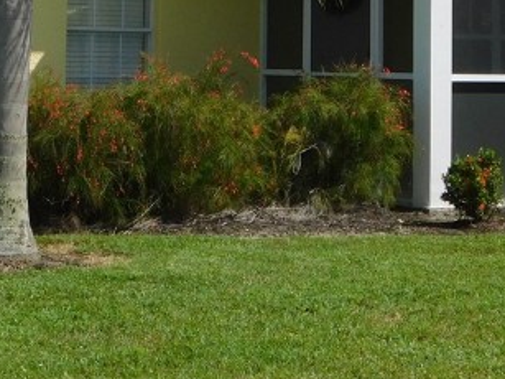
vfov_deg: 9.6
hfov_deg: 13.2
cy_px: -186
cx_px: 201
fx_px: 2187
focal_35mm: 150
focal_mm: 8
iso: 125
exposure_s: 1/1500
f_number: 3.7
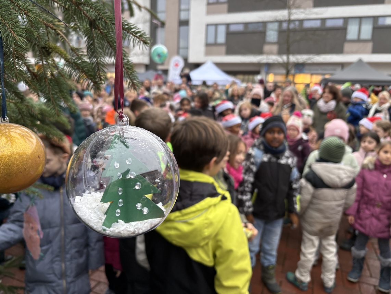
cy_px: 147
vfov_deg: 53.1
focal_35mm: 26
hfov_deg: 67.3
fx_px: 294
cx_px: 196
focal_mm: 5.96
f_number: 1.6
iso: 125
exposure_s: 1/66
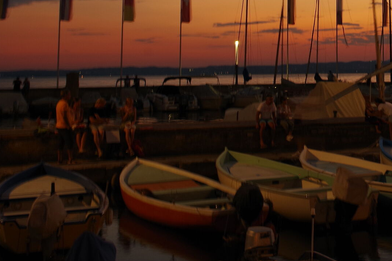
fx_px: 827
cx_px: 404
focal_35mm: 76
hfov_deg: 25.2
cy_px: -27
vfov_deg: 17.3
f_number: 10
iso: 200
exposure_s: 1/1.25
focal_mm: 23
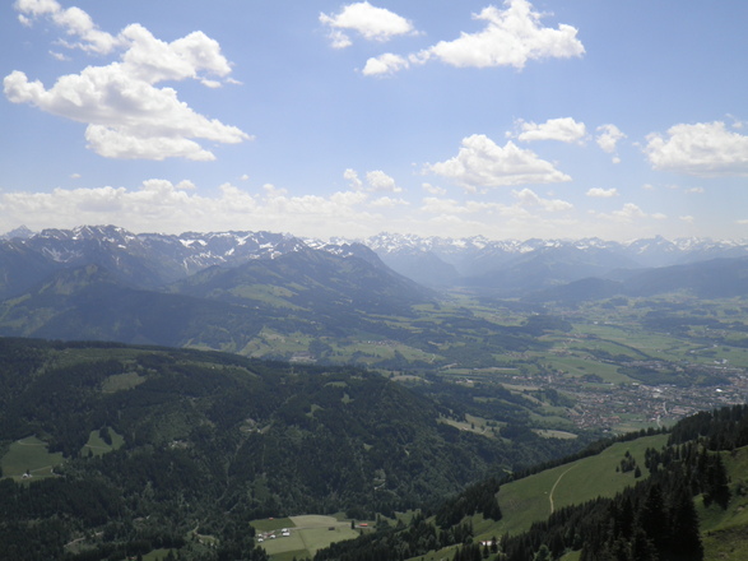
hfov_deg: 56.8
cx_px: 374
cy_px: 280
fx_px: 691
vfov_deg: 44.1
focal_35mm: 32
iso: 64
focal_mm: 5.9
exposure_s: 1/160
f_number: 9.4
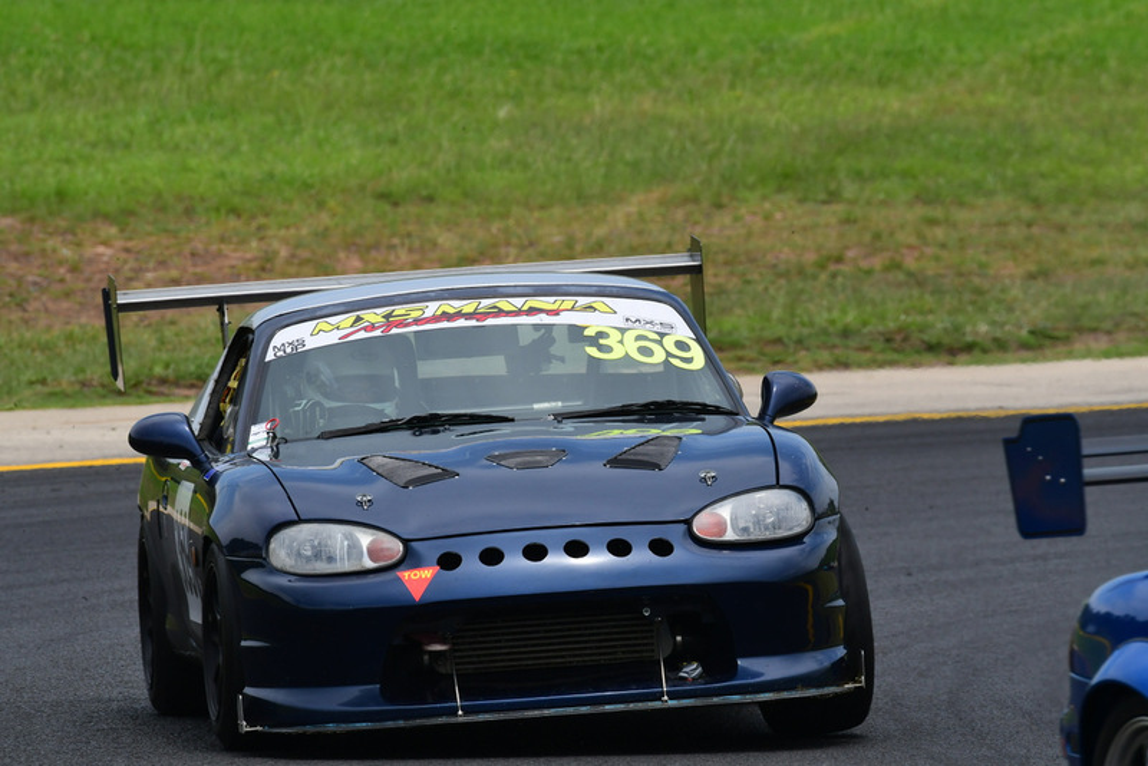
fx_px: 19139
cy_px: 383
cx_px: 574
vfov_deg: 2.3
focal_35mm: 600
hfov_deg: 3.4
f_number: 11
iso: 400
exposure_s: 1/640
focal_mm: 400
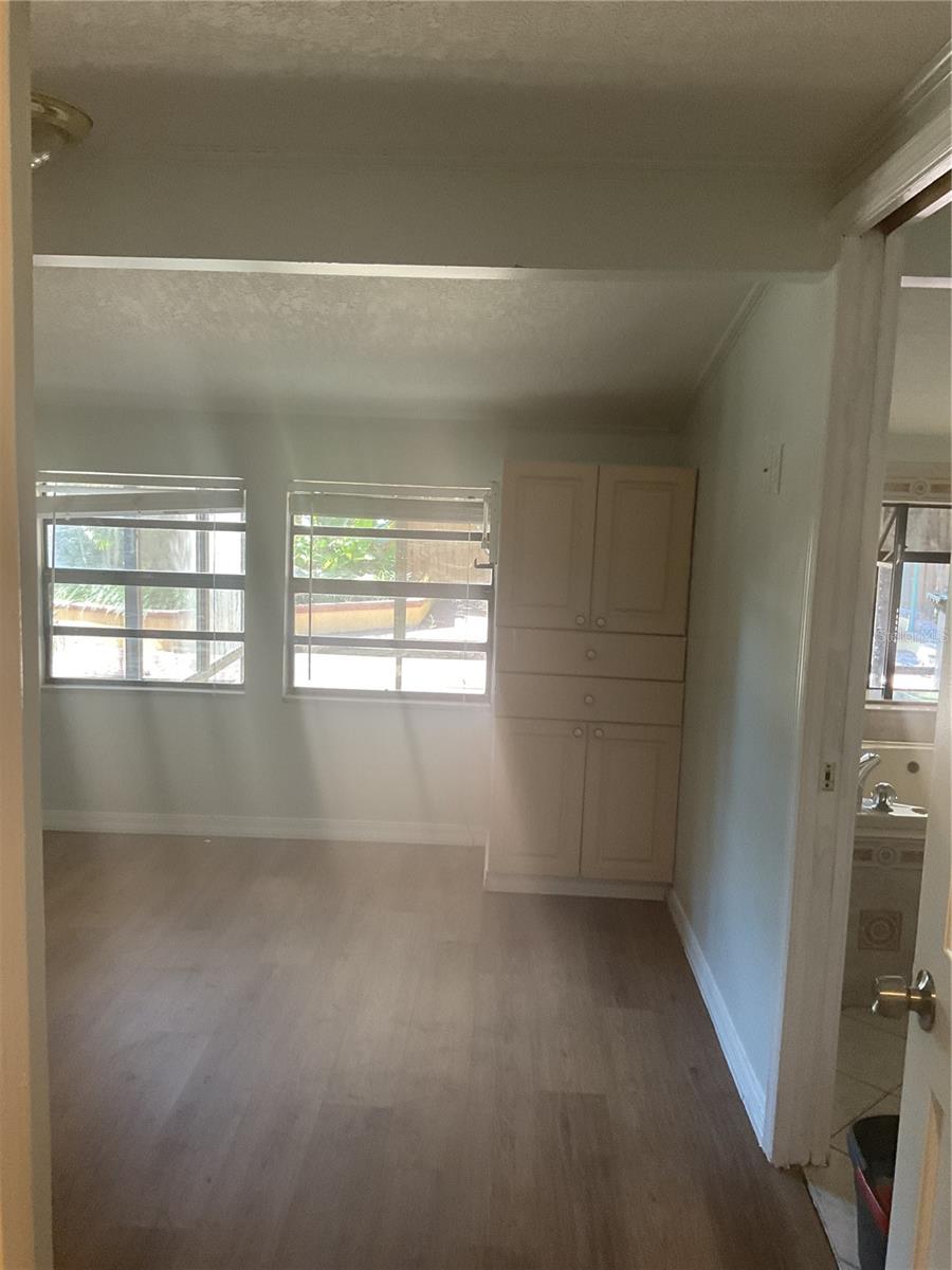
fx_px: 1063
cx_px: 476
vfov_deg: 61.7
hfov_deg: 48.2
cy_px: 635
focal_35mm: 29
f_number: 1.8
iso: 160
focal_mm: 3
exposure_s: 1/60
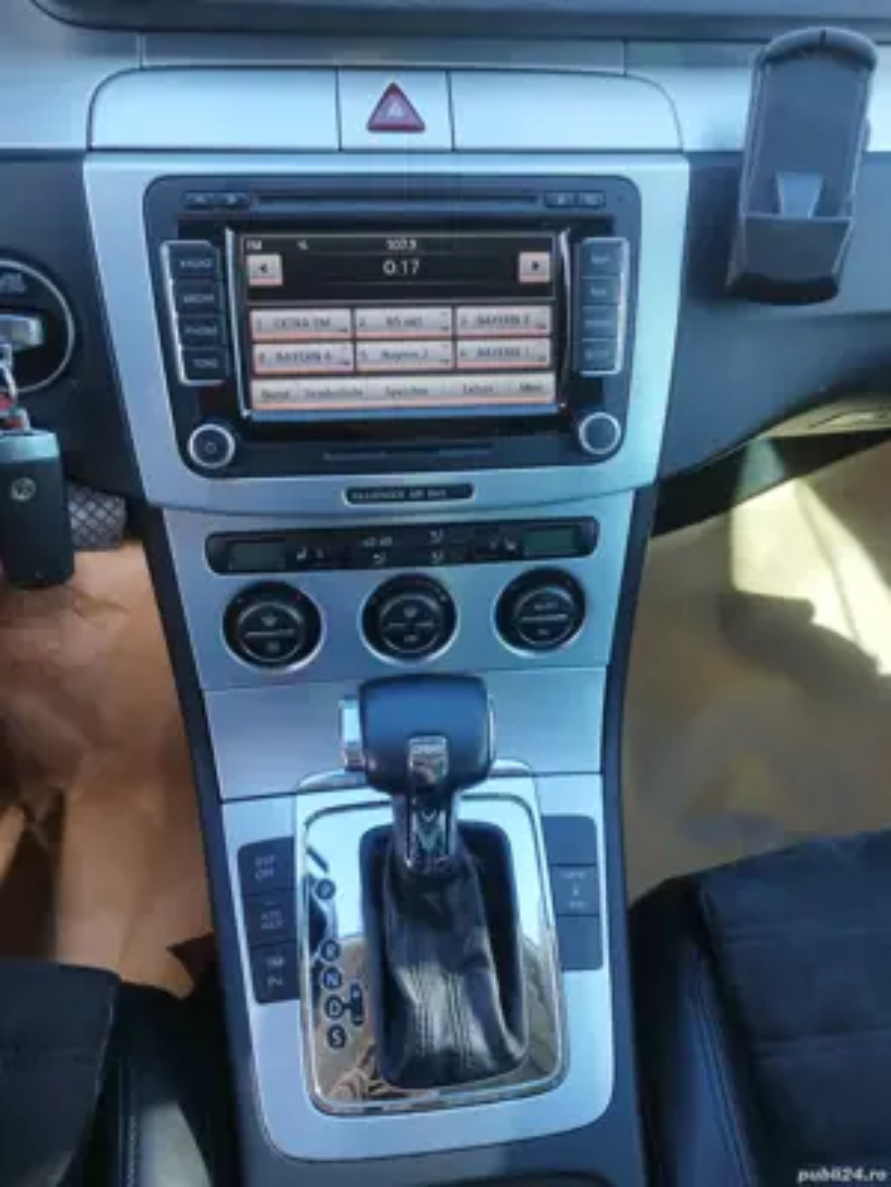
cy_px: 594
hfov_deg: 56.8
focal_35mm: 24
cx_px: 446
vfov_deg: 71.6
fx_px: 824
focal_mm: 5.89
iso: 60
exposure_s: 1/50
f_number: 1.89
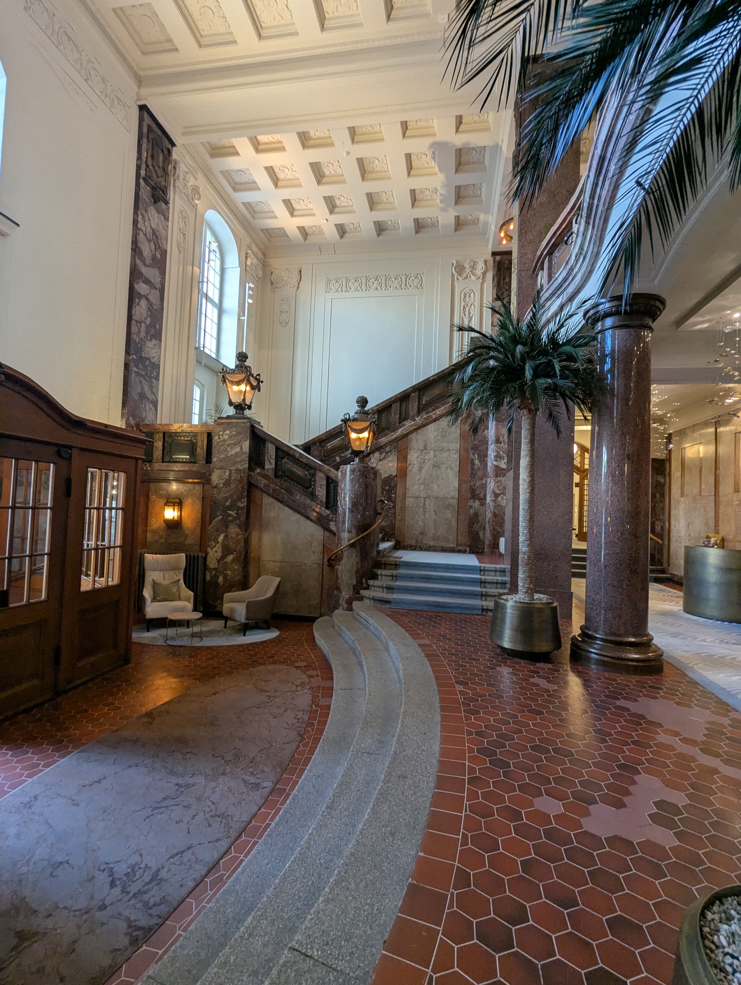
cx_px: 370
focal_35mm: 16
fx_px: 456
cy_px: 492
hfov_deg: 78.2
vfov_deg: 94.4
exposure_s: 1/33.3
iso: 127
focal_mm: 2.35
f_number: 2.2
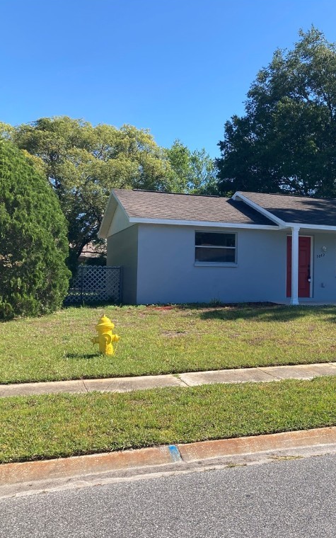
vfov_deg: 49.3
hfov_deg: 30.4
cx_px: 311
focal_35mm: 40
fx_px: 586
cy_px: 268
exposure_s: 1/1185
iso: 20
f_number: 1.8
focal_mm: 3.99
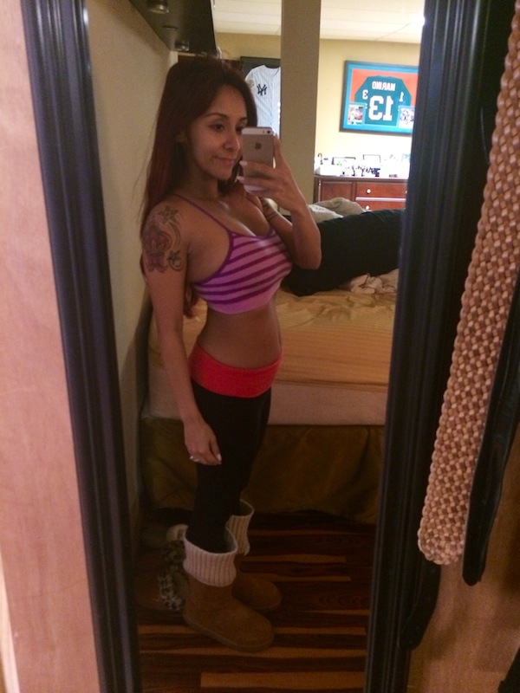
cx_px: 260
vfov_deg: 60.0
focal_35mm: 30
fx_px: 601
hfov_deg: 46.8
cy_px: 346
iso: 400
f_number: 2.2
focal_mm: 4.12
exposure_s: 1/15
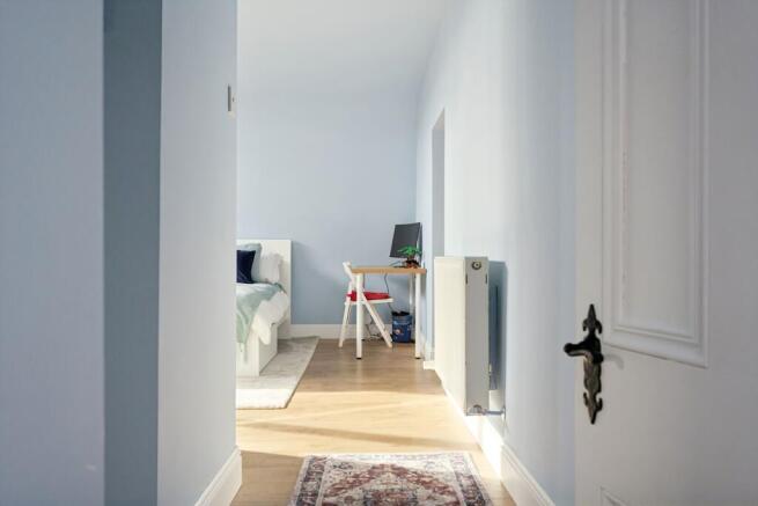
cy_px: 253
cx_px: 379
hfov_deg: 61.9
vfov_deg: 43.6
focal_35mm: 30
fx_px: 632
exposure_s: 1/200
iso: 1000
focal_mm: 20
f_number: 4.5
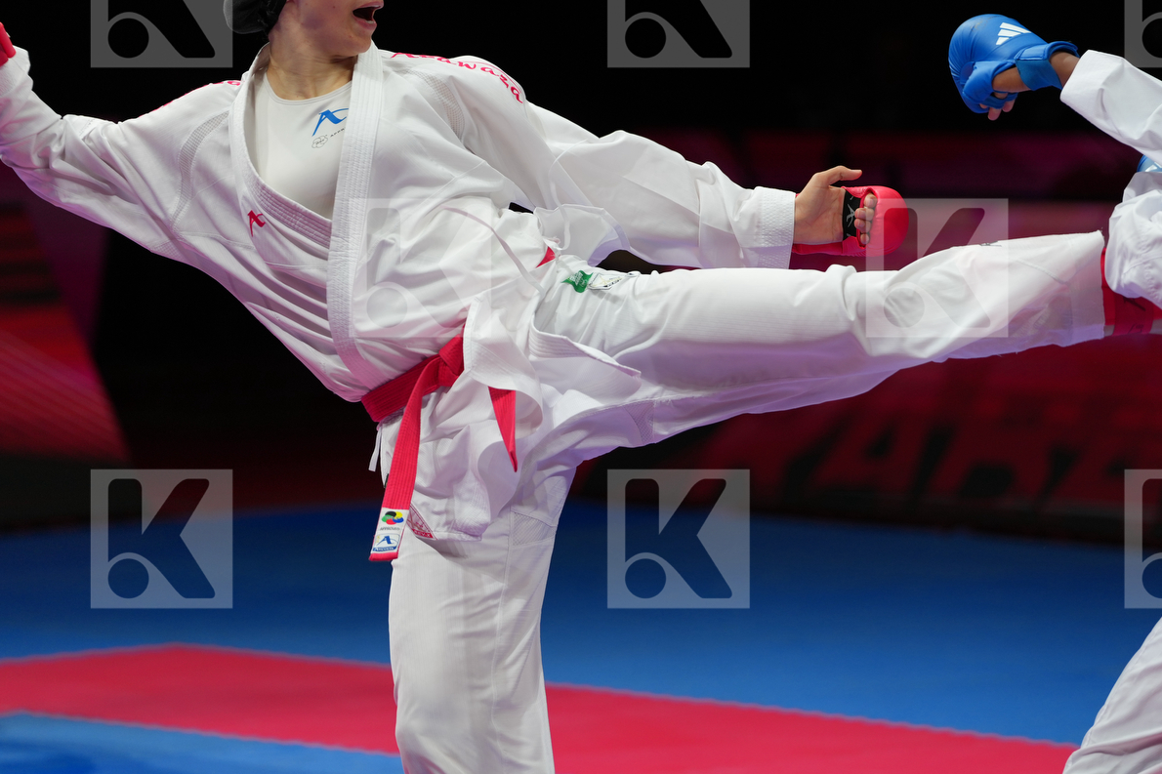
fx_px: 7810
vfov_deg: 5.7
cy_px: 268
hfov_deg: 8.5
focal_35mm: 242
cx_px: 679
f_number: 2.8
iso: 400
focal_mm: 180
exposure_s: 1/1000
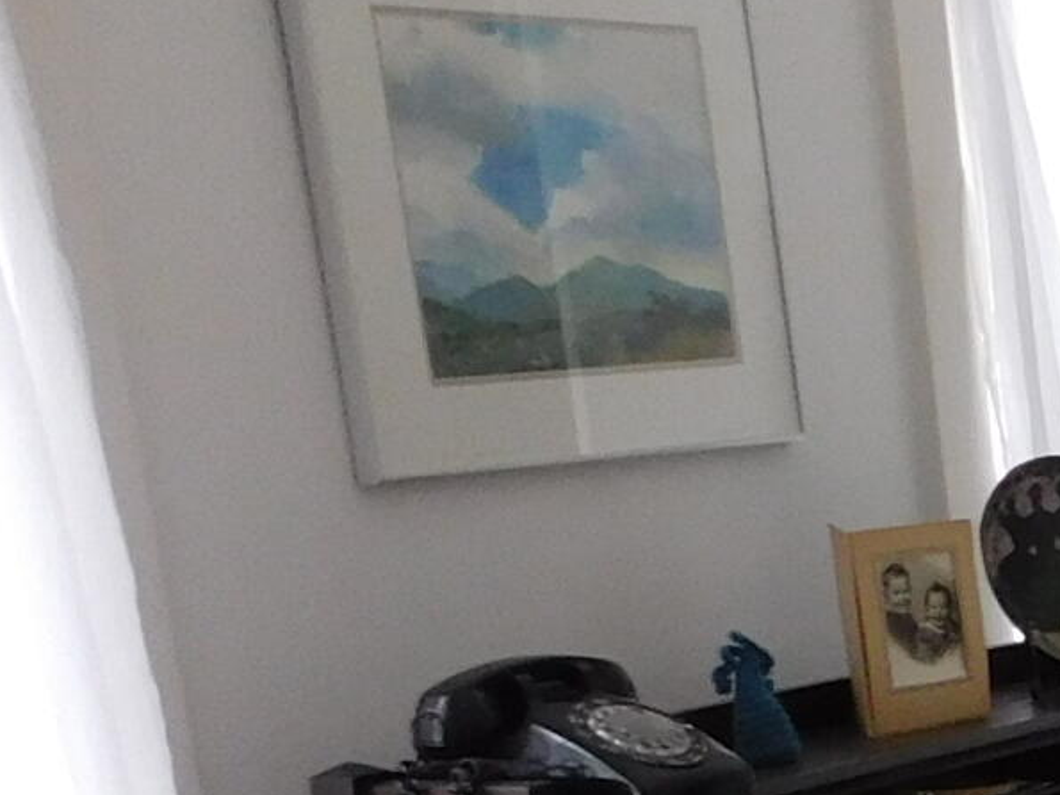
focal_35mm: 116
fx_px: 3551
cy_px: 1098
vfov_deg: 12.3
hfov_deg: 13.3
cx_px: 2430
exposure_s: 1/30
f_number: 3
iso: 180
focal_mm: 4
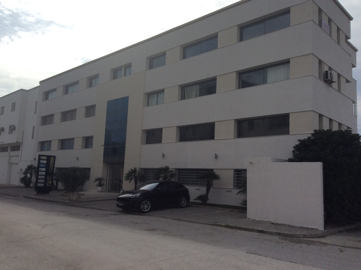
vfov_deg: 44.1
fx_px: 333
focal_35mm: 32
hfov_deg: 56.9
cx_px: 180
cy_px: 135
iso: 32
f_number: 2.4
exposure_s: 1/3817
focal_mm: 3.3
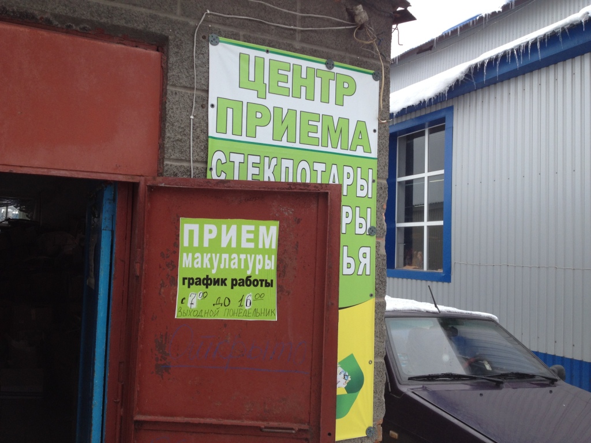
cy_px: 222
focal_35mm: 35
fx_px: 598
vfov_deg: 40.7
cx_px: 296
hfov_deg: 52.6
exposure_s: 1/289
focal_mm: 4.28
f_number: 2.4
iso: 50
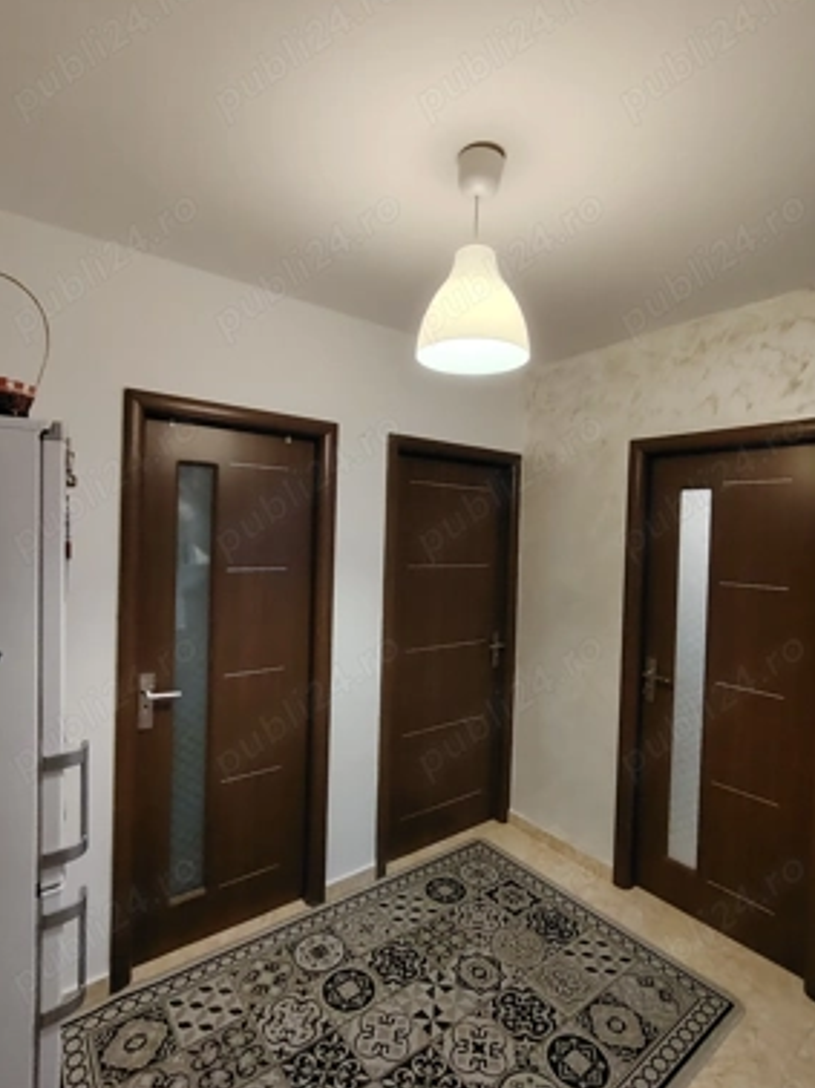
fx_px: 566
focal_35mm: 18
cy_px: 532
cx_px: 406
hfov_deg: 71.5
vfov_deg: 87.8
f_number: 2.2
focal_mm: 1.42
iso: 313
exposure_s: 1/50
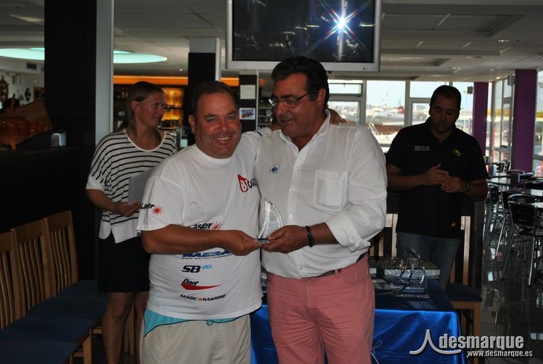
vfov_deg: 25.8
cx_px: 272
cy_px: 182
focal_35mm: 52
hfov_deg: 37.8
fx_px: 793
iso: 100
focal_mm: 35
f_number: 5
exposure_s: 1/60
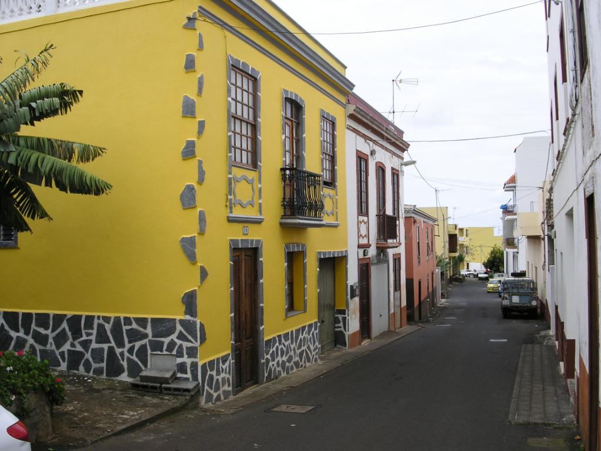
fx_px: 660
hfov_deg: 49.0
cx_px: 300
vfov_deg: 37.7
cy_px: 226
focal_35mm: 38
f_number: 5.6
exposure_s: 1/350
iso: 100
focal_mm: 7.8
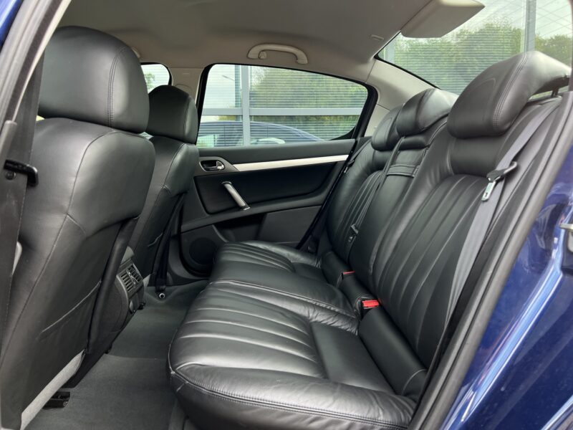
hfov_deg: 67.3
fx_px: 430
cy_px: 215
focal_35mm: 26
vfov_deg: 53.1
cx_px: 286
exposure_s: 1/172
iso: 40
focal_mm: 5.7
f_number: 1.5
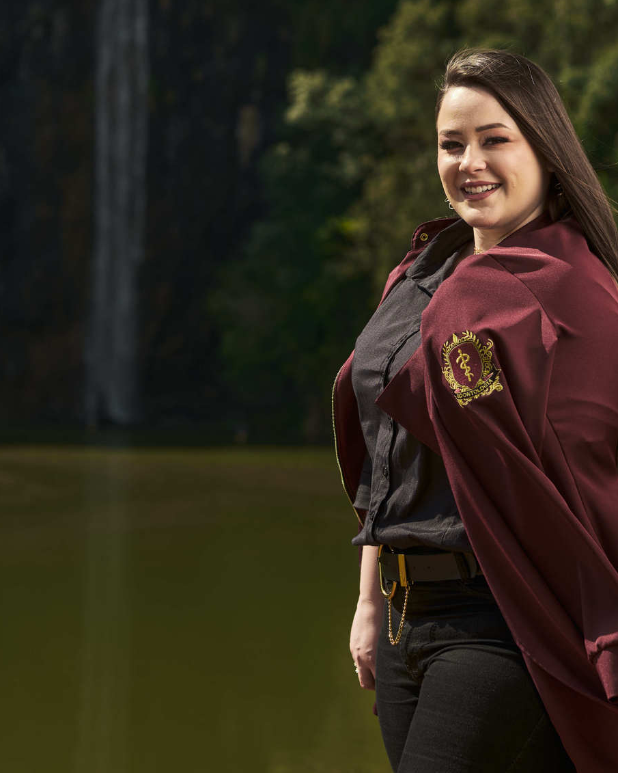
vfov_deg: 17.1
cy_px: 269
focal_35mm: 112
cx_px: 352
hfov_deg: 13.8
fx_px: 2560
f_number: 2.8
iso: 160
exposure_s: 1/2000
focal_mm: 50
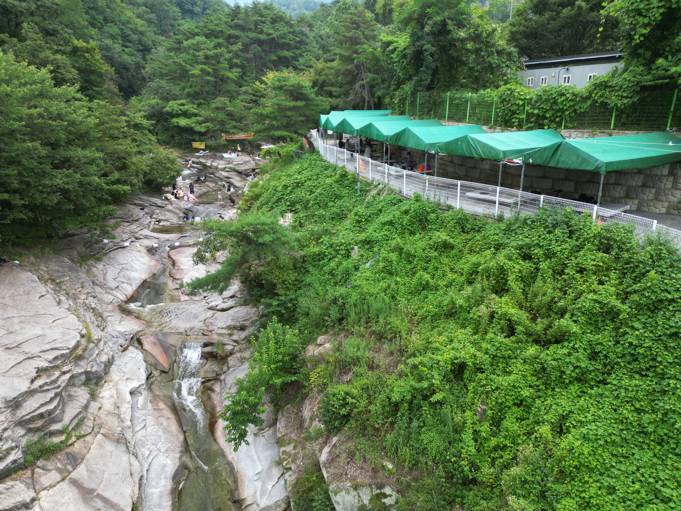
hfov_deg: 71.6
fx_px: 472
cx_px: 340
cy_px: 256
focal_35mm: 24
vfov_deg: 56.8
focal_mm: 6.72
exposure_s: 1/640
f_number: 1.7
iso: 110
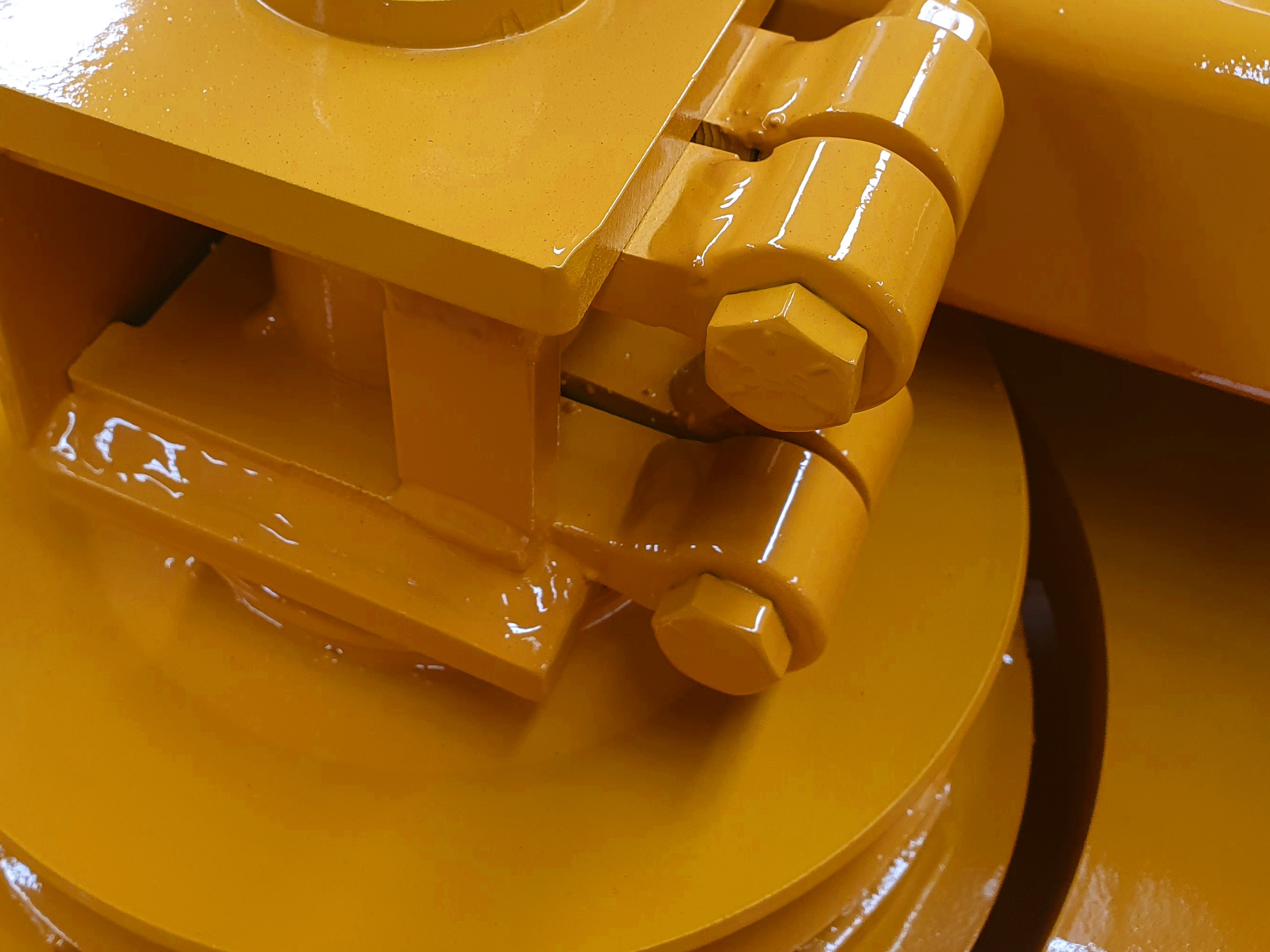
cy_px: 305
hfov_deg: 47.3
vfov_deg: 36.4
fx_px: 1431
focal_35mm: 39
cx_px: 457
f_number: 2.4
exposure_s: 1/100
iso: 125
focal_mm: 4.32
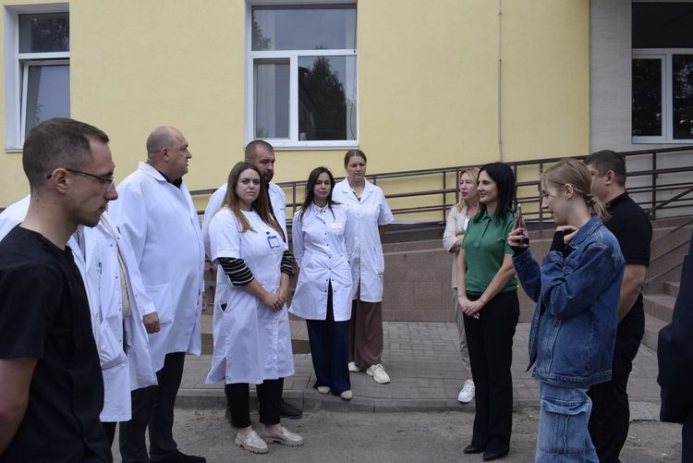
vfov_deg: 40.0
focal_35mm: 33
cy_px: 232
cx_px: 346
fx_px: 636
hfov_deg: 57.2
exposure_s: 1/250
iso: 320
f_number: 8
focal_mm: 22
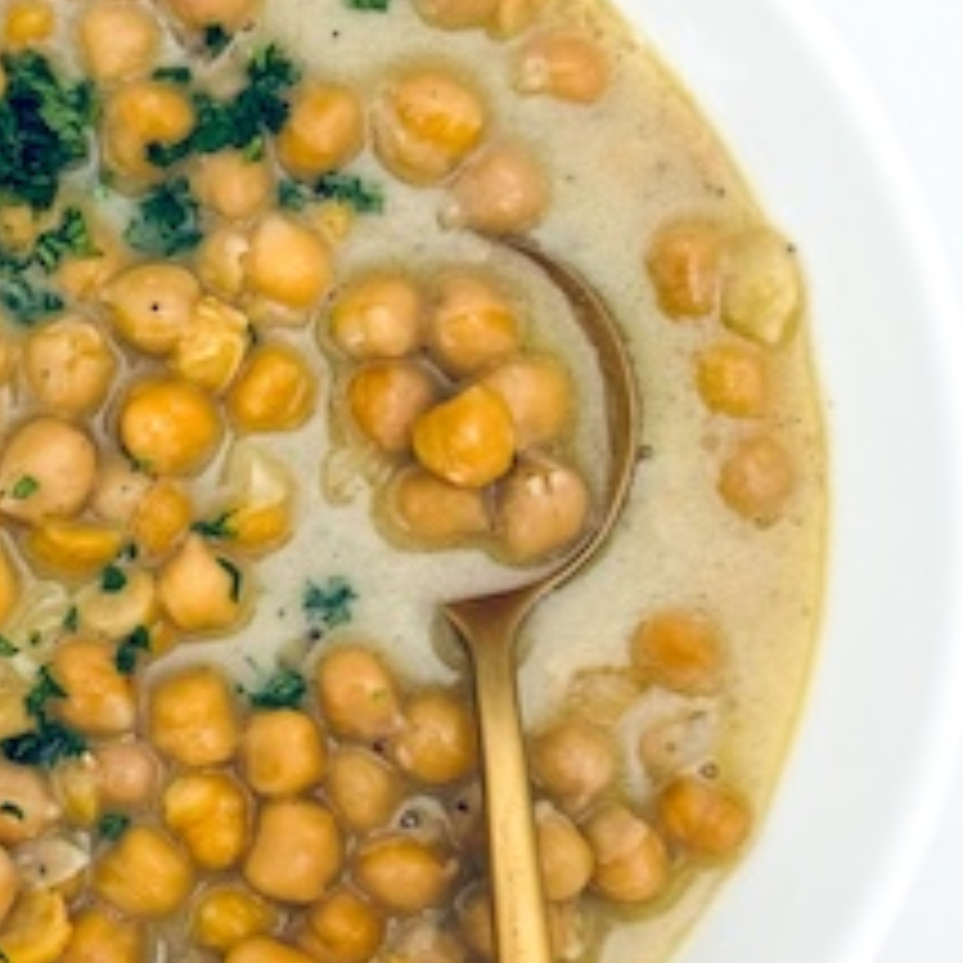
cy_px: 583
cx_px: 90
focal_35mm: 66
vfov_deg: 26.0
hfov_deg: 25.3
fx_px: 2077
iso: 200
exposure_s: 1/80
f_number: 1.8
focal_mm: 6.86
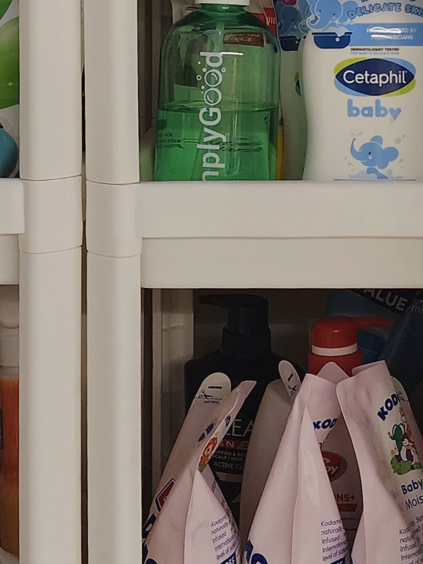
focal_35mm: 80
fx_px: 1304
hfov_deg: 18.3
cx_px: 302
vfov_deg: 23.6
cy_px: 35
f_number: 1.8
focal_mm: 6.4
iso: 500
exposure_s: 1/100
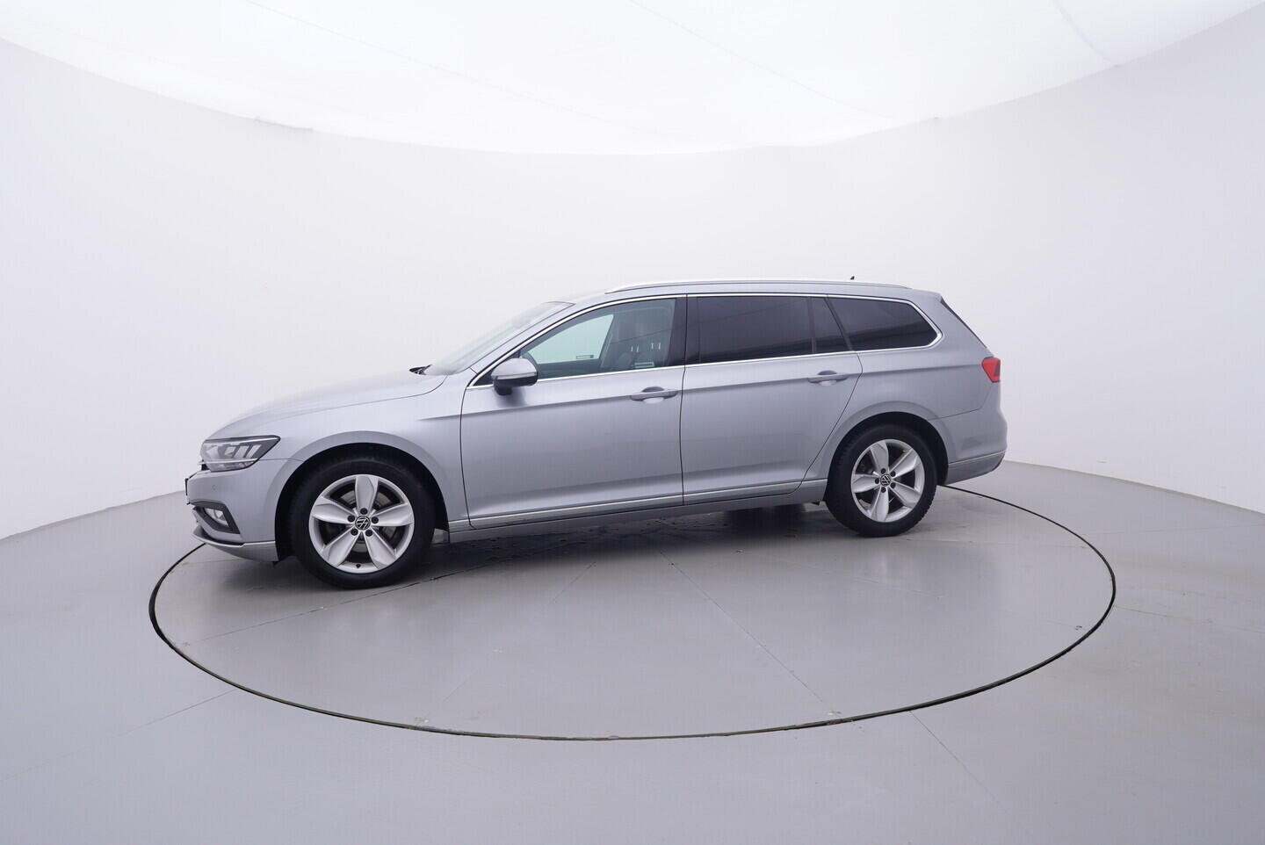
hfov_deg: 77.3
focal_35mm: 22
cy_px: 422
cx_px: 632
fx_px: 791
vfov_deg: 56.2
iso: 200
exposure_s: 1/80
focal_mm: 15
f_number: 5
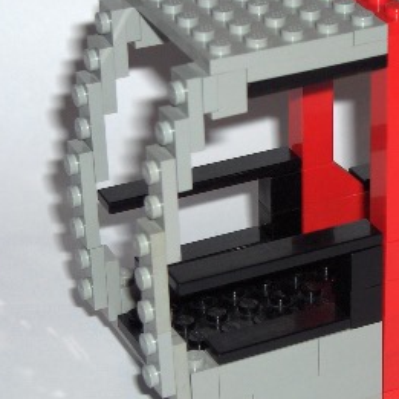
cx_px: 292
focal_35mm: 152
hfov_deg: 11.5
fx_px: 1982
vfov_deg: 11.5
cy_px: 205
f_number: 3.5
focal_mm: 14.3
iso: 100
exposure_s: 1/90
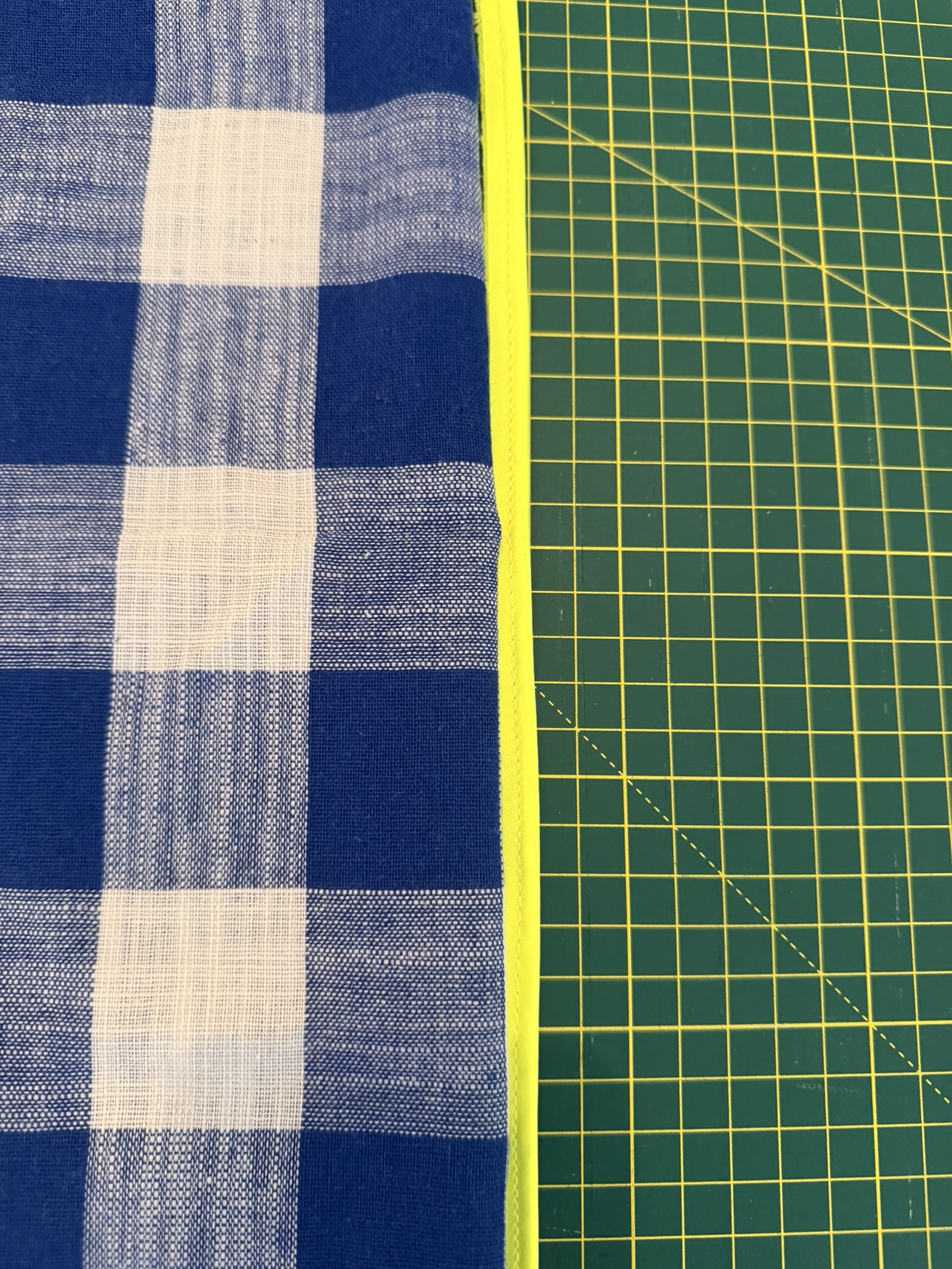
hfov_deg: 56.8
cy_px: 634
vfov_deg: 71.6
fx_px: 880
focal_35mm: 24
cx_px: 476
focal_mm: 6.76
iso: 800
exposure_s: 1/50
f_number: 1.78
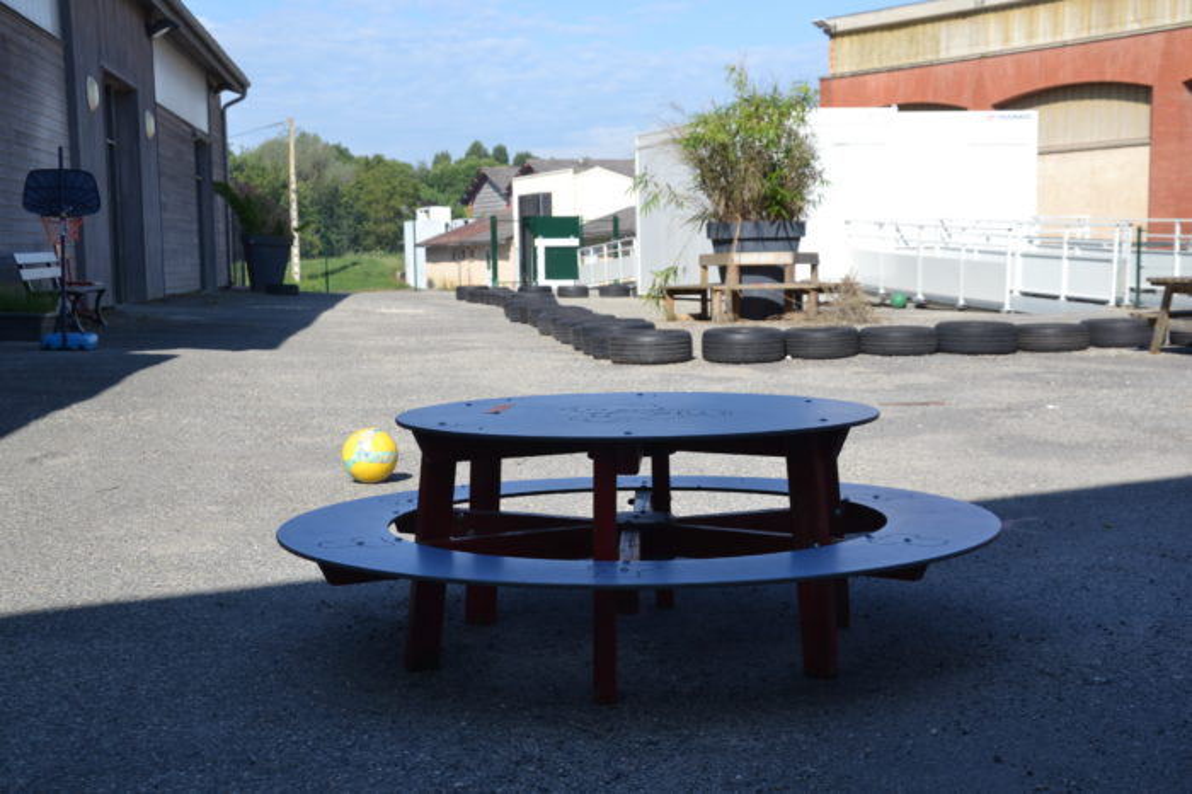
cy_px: 397
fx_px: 1737
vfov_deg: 25.7
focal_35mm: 52
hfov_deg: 37.9
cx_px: 596
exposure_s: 1/200
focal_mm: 35
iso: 100
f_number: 7.1
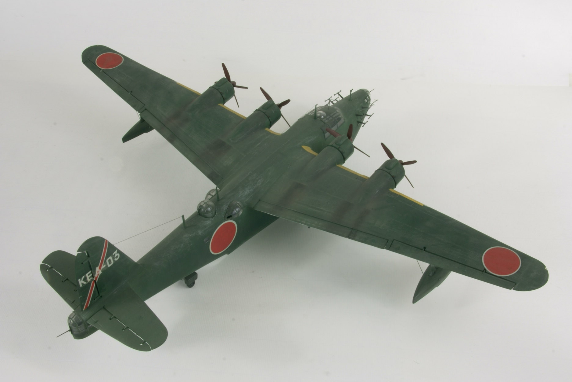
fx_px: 683
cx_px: 288
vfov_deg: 31.2
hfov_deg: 45.4
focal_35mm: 43
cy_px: 194
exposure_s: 1.3
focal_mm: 28
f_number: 29
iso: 80
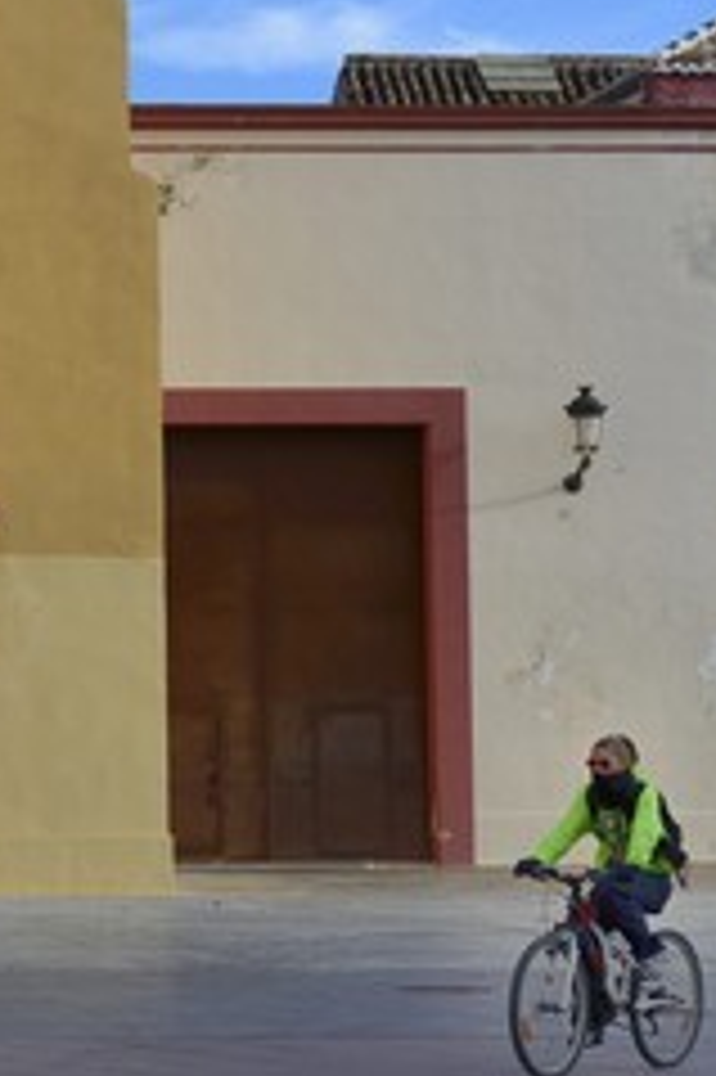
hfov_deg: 10.9
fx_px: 3675
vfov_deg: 16.7
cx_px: -158
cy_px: 522
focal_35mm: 123
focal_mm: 70
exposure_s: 1/400
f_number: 9
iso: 200
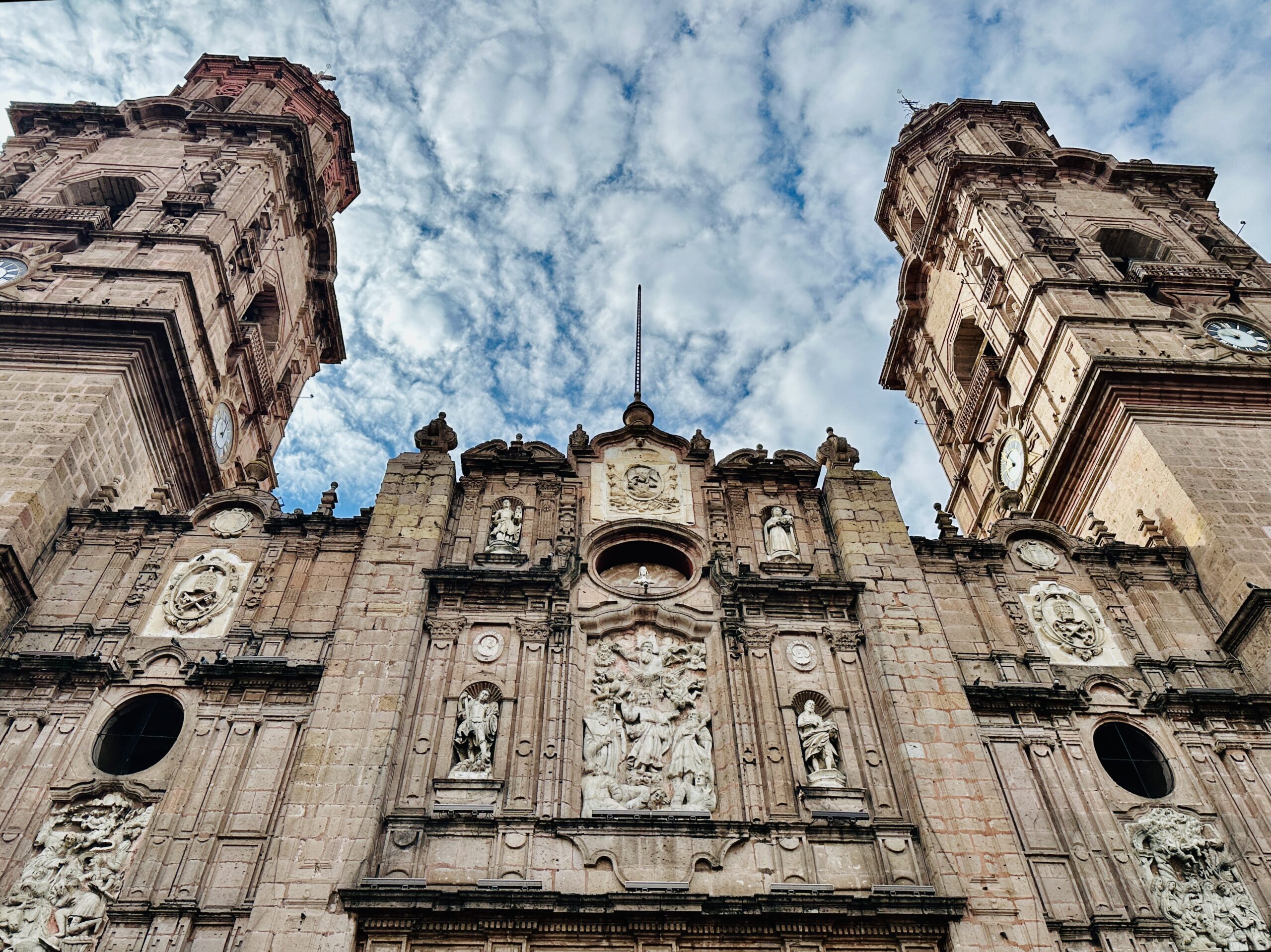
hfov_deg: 71.6
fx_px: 881
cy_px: 476
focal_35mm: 24
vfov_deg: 56.8
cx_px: 636
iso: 80
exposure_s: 1/7576
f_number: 1.78
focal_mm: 6.86
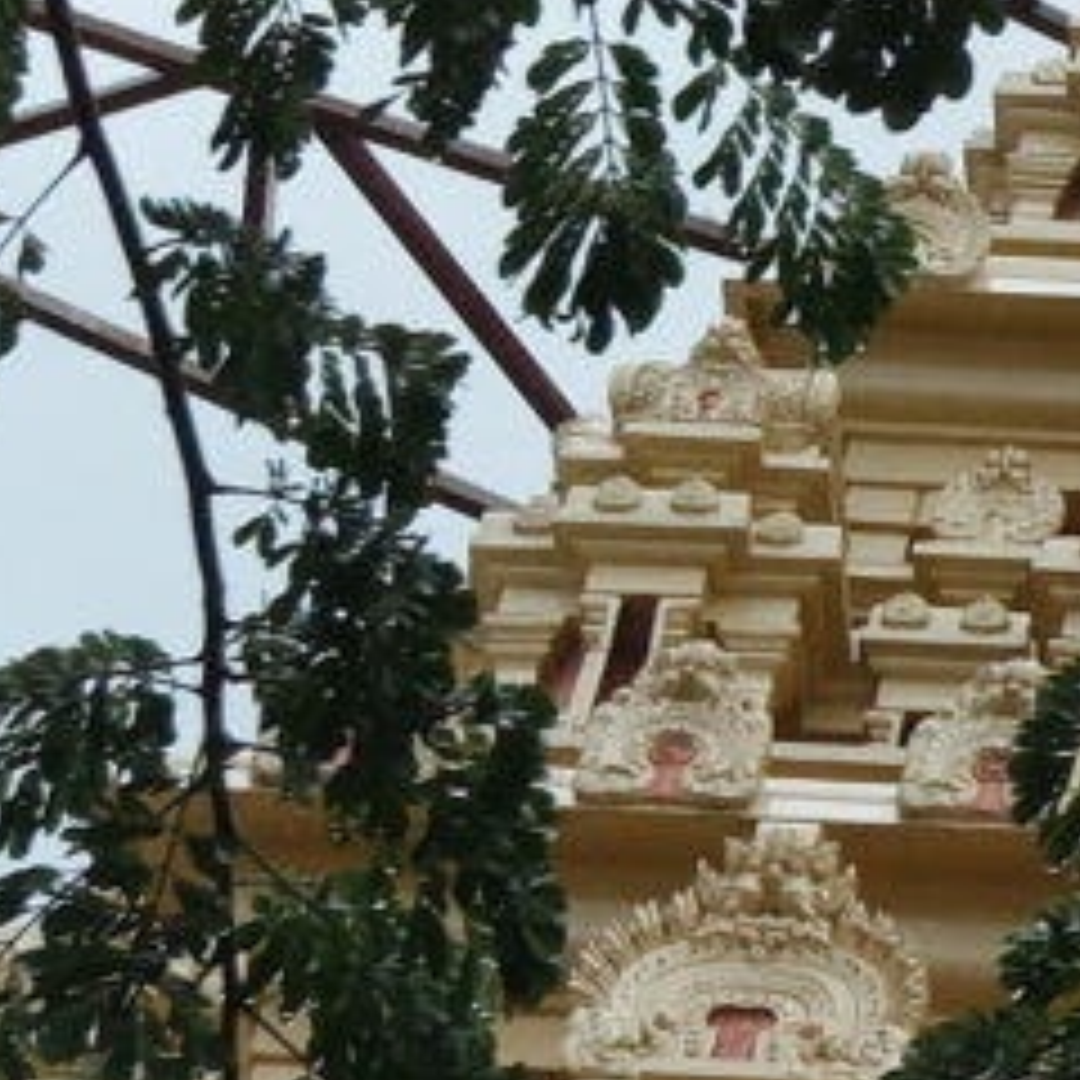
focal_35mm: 481
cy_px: -893
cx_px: 5224
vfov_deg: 3.6
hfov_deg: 3.4
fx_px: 16978
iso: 800
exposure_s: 1/480
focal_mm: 35.3
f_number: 5.6
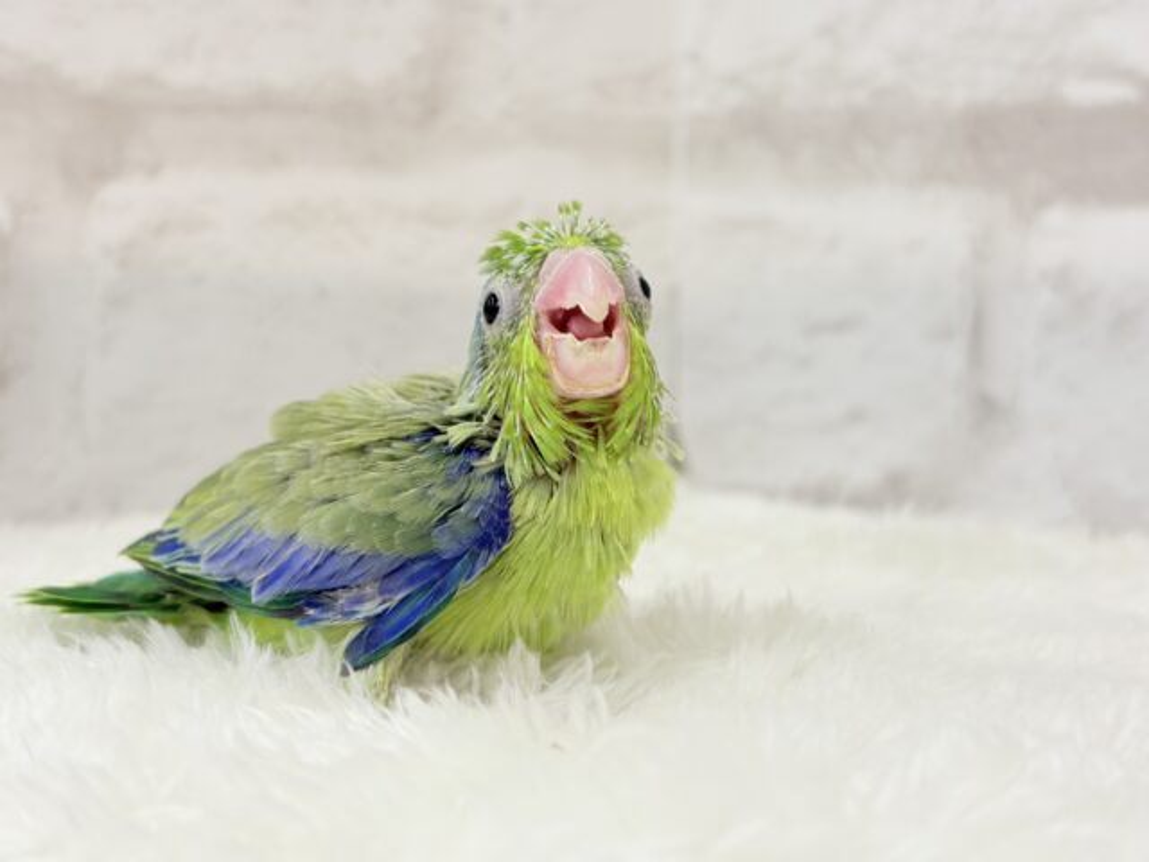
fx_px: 1726
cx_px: 574
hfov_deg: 36.8
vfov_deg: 28.0
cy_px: 431
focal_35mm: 52
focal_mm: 5.96
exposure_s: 1/100
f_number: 1.6
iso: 80
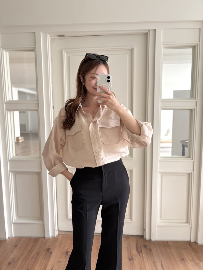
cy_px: 135
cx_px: 102
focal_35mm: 26
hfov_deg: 53.1
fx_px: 203
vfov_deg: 67.3
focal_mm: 5.96
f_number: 1.6
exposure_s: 1/90
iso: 125
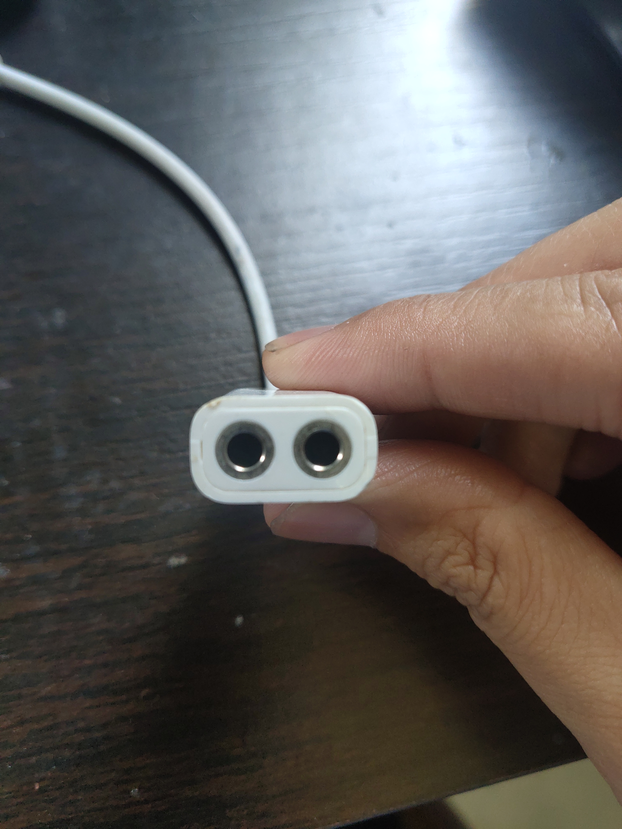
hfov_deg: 46.8
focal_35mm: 30
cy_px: 414
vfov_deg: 60.0
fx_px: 719
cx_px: 311
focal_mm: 4.35
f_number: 1.8
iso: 166
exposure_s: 1/50
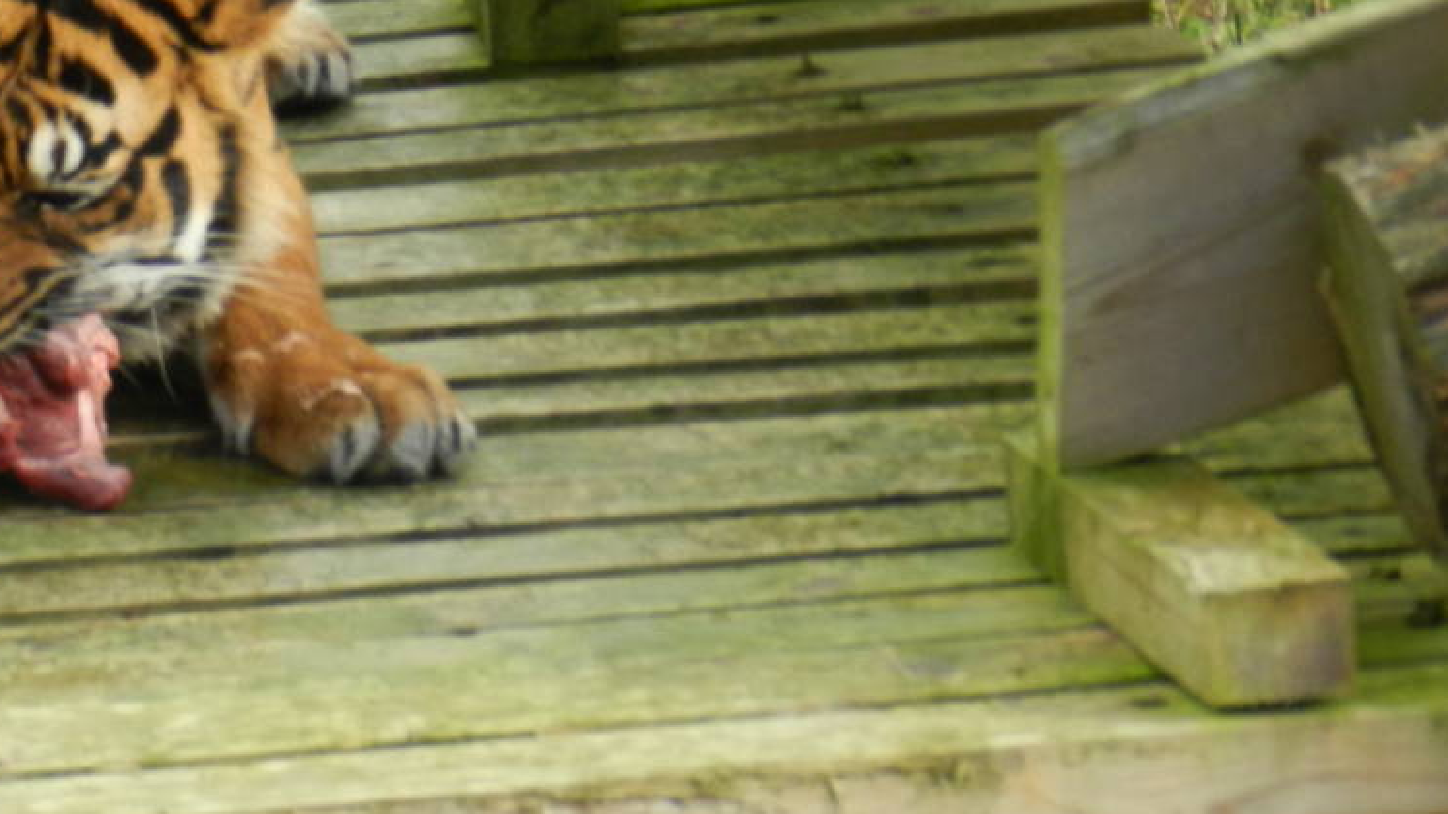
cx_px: 126
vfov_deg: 2.7
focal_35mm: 446
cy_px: -2
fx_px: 17122
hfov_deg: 4.8
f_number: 5.5
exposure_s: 1/125
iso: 160
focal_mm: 34
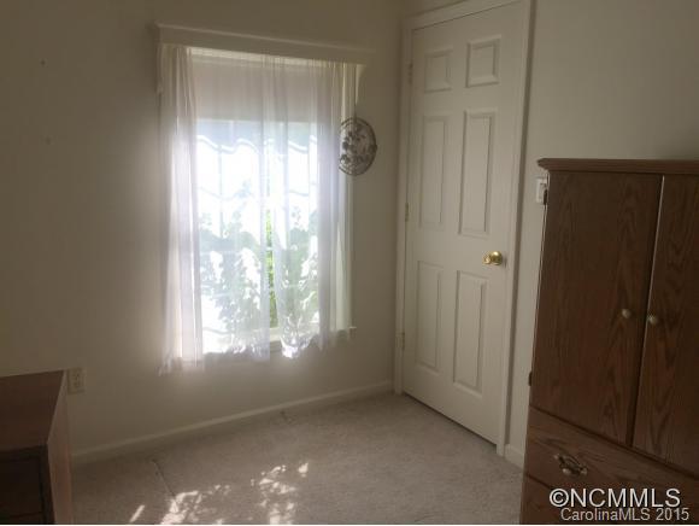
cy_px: 263
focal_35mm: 29
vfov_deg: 48.3
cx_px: 350
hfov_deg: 61.6
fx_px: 586
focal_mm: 4.15
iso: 32
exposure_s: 1/408
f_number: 2.2
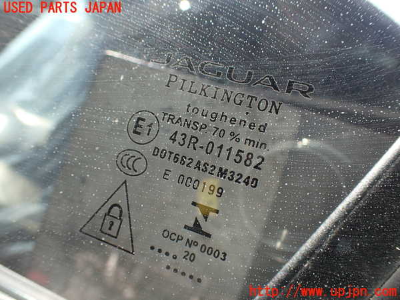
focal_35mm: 30
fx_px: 347
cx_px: 200
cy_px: 150
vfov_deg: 46.8
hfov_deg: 60.0
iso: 100
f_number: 3.2
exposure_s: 1/160
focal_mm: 5.4
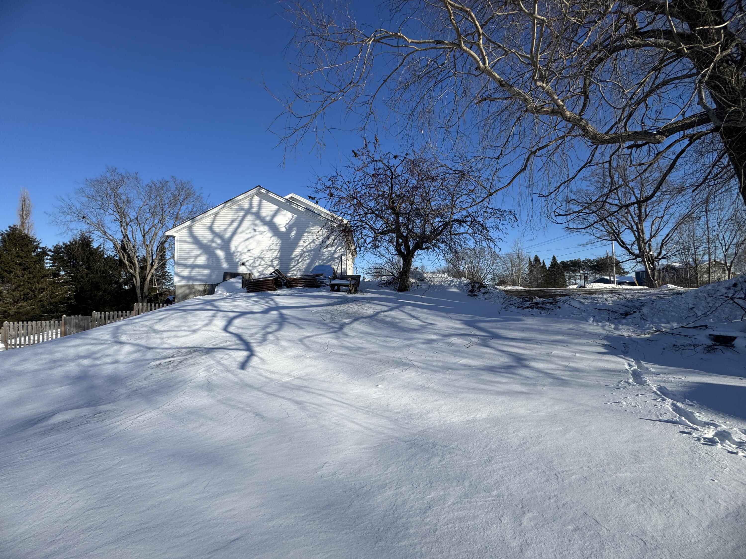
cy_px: 280
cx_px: 373
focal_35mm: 14
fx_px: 302
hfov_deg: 102.1
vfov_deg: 85.7
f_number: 2.2
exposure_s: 1/2494
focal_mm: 2.22
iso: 50
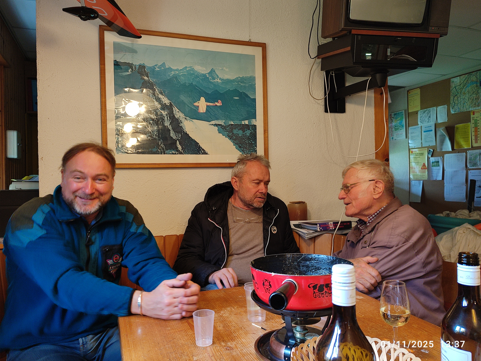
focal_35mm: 24
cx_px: 240
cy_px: 180
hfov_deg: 71.6
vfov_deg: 56.8
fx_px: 333
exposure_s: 1/25
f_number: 1.89
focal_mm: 5.89
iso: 411
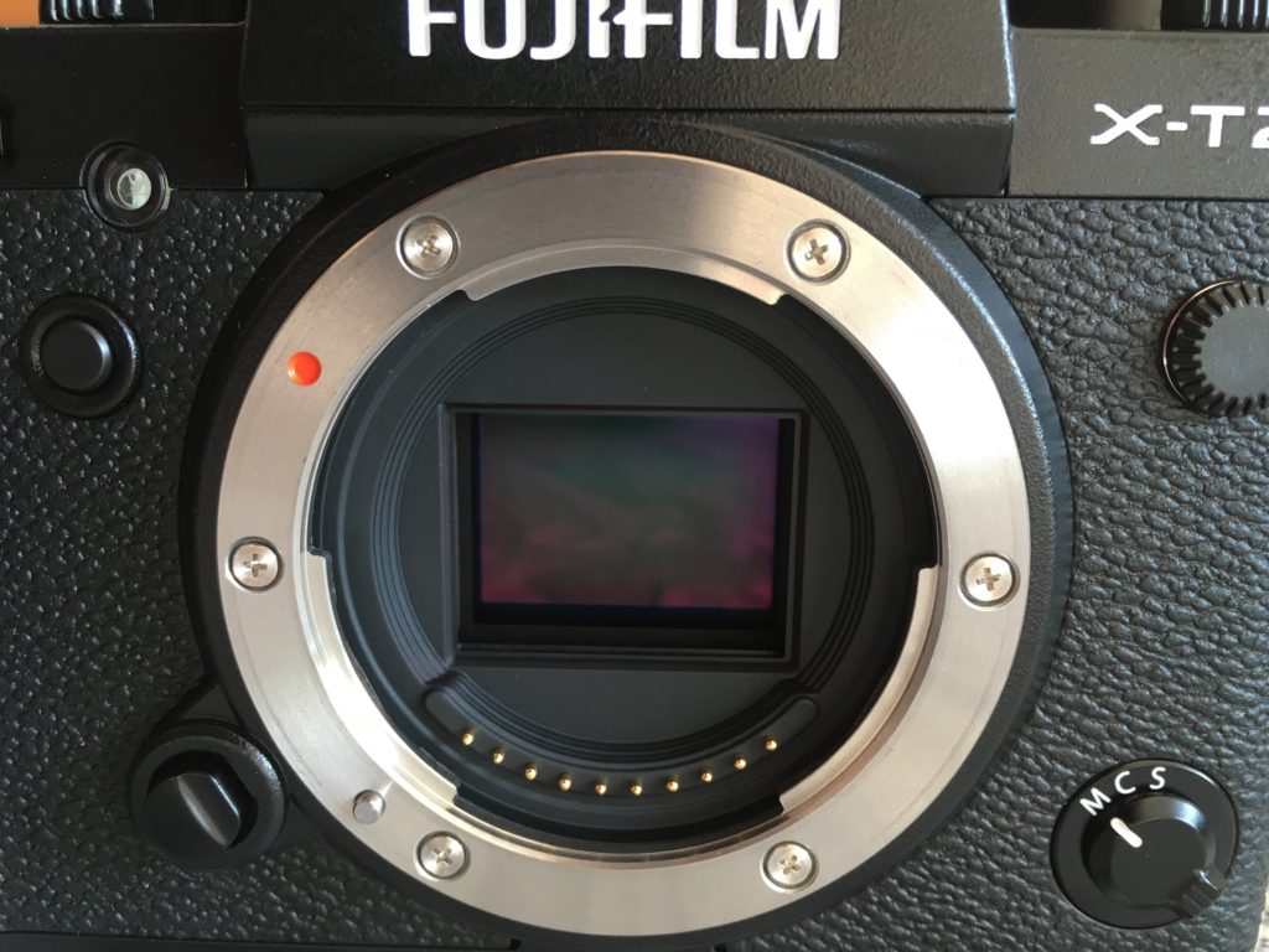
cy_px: 476
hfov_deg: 61.7
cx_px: 634
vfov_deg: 48.2
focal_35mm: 29
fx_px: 1063
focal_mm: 4.15
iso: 40
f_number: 2.2
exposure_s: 1/33
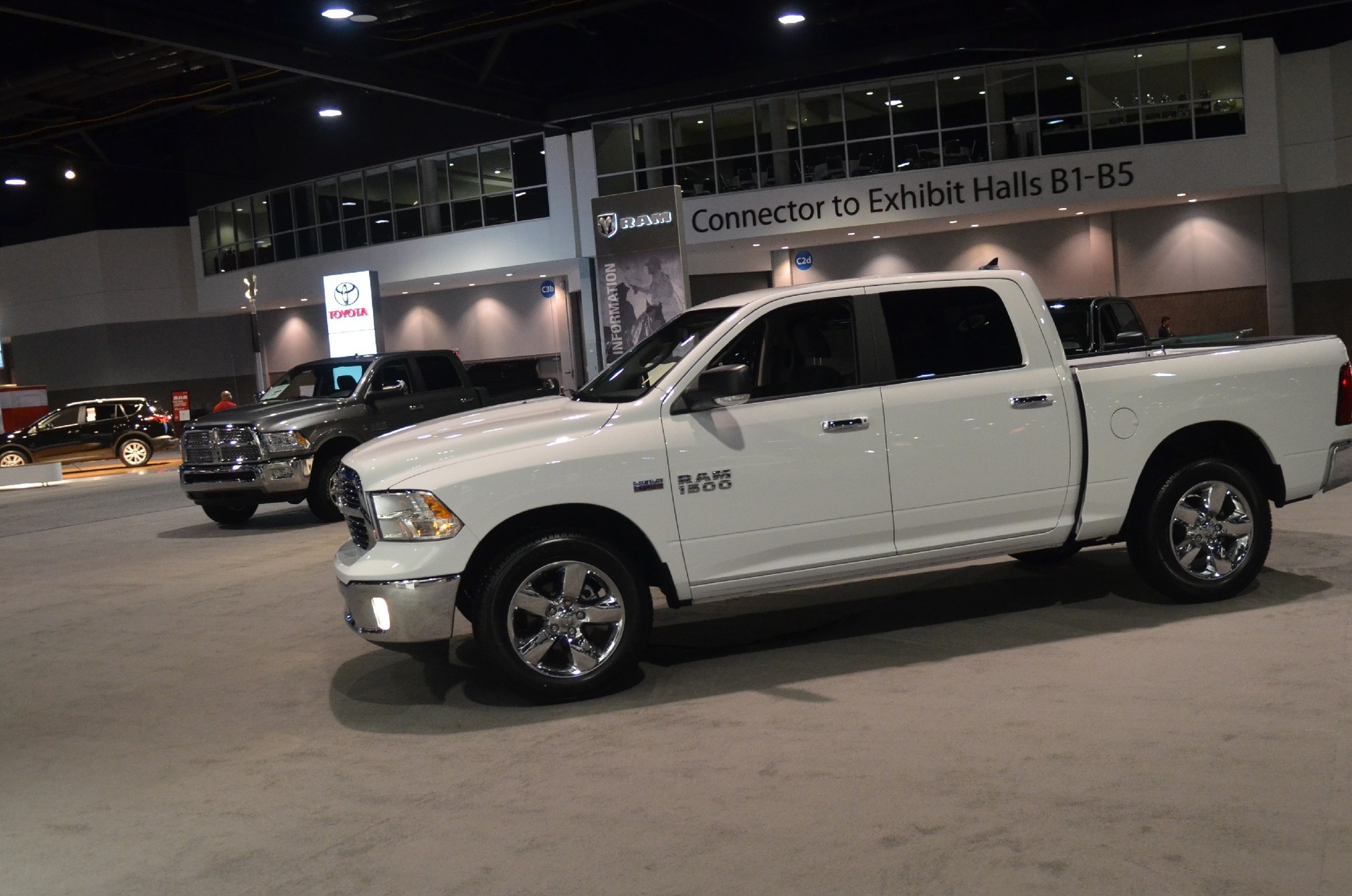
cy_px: 444
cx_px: 771
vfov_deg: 40.2
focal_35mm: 33
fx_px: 1223
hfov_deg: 57.6
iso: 1600
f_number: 2.8
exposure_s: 1/125
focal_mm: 17
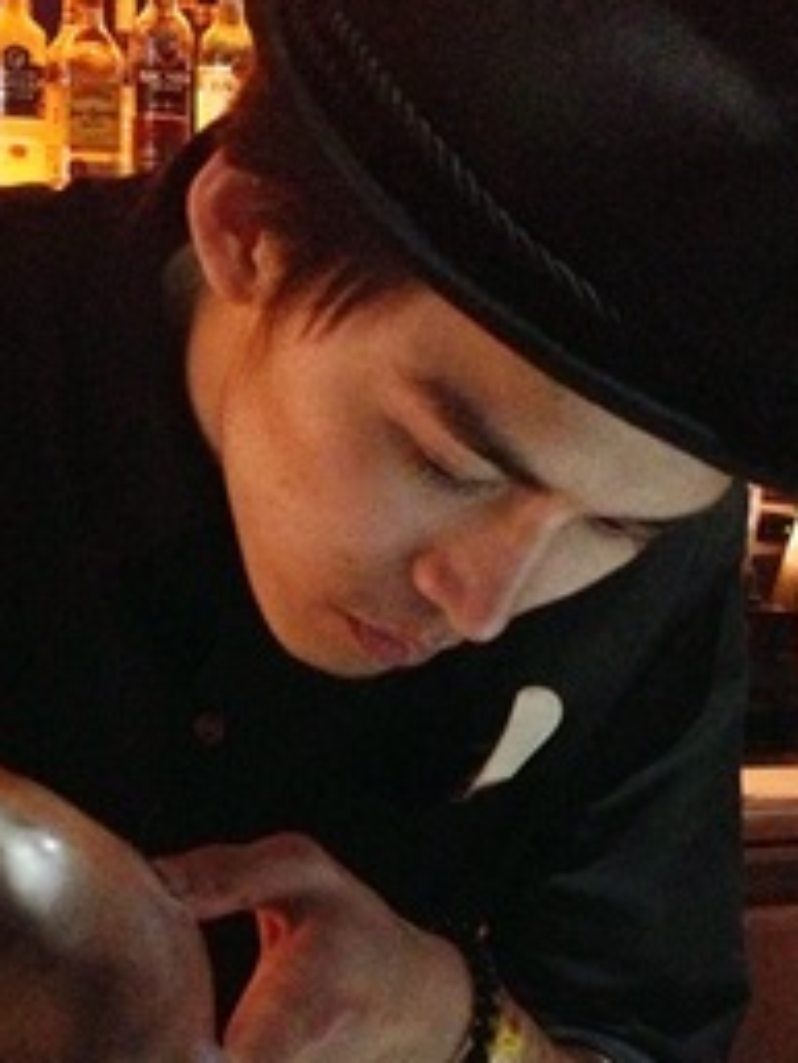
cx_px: 300
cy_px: 740
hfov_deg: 21.6
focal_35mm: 68
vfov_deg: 28.3
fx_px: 2088
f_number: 2.4
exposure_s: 1/15
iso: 800
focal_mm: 4.28
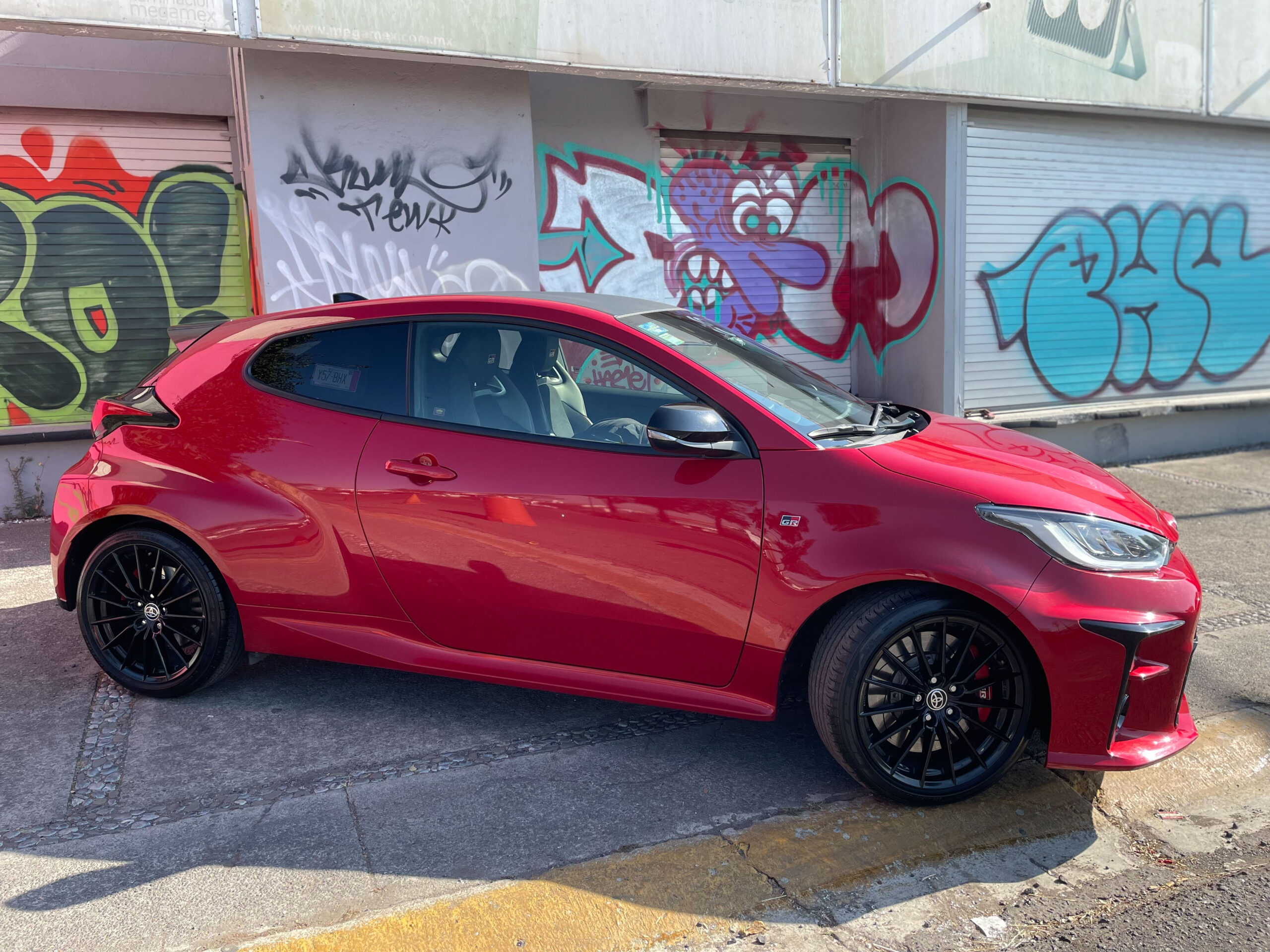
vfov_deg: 53.1
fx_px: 954
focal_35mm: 26
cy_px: 476
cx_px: 635
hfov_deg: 67.3
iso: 50
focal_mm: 4.2
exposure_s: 1/1000
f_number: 1.6
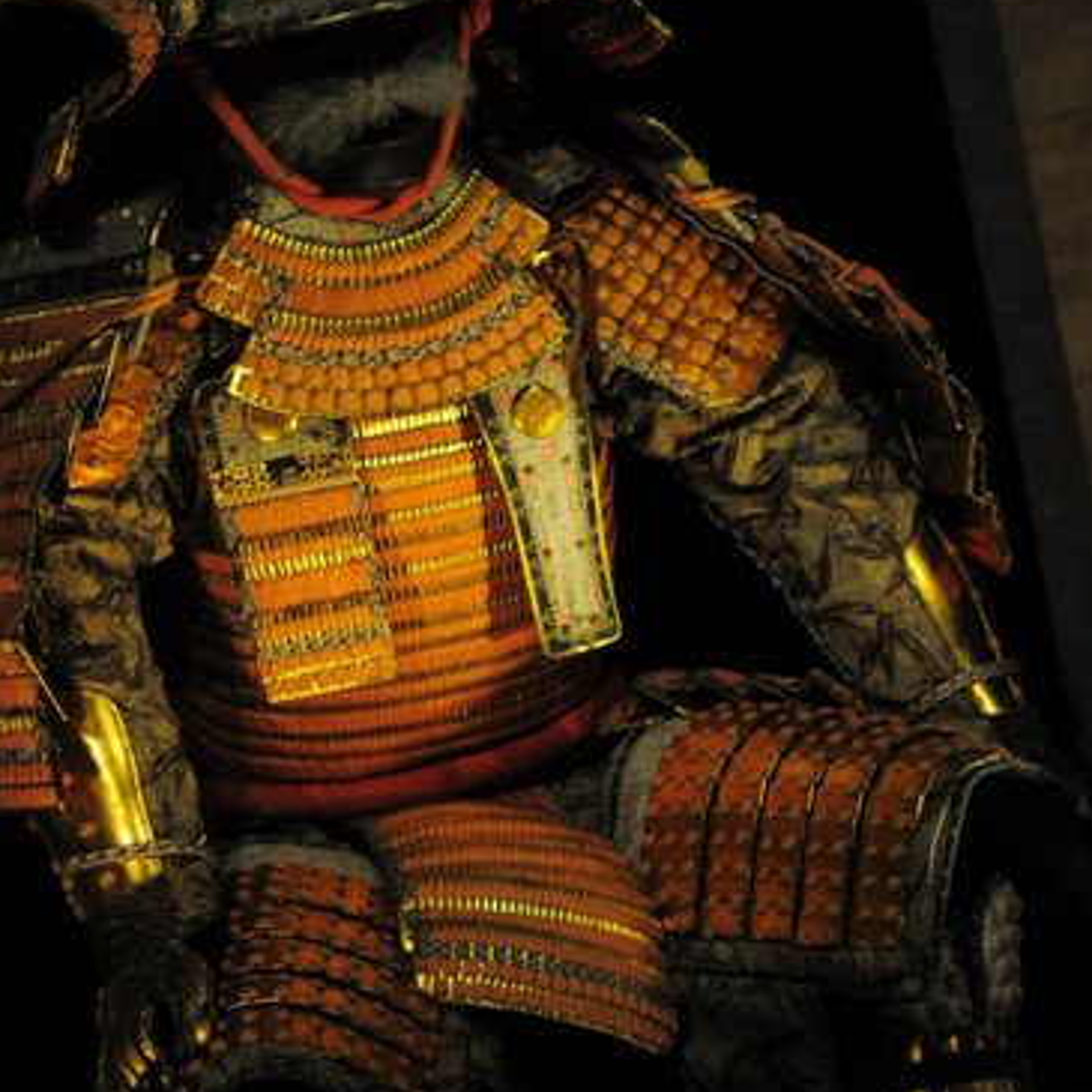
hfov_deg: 13.0
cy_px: 604
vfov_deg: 13.0
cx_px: 371
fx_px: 4783
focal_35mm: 134
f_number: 2.5
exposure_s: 1/640
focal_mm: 50
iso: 800
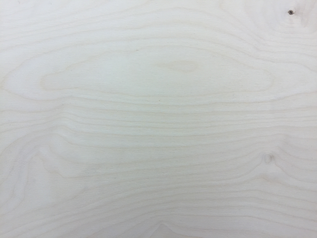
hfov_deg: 61.7
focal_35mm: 29
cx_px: 158
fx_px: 266
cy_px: 119
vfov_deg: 48.2
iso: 50
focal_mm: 4.15
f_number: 2.2
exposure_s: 1/100
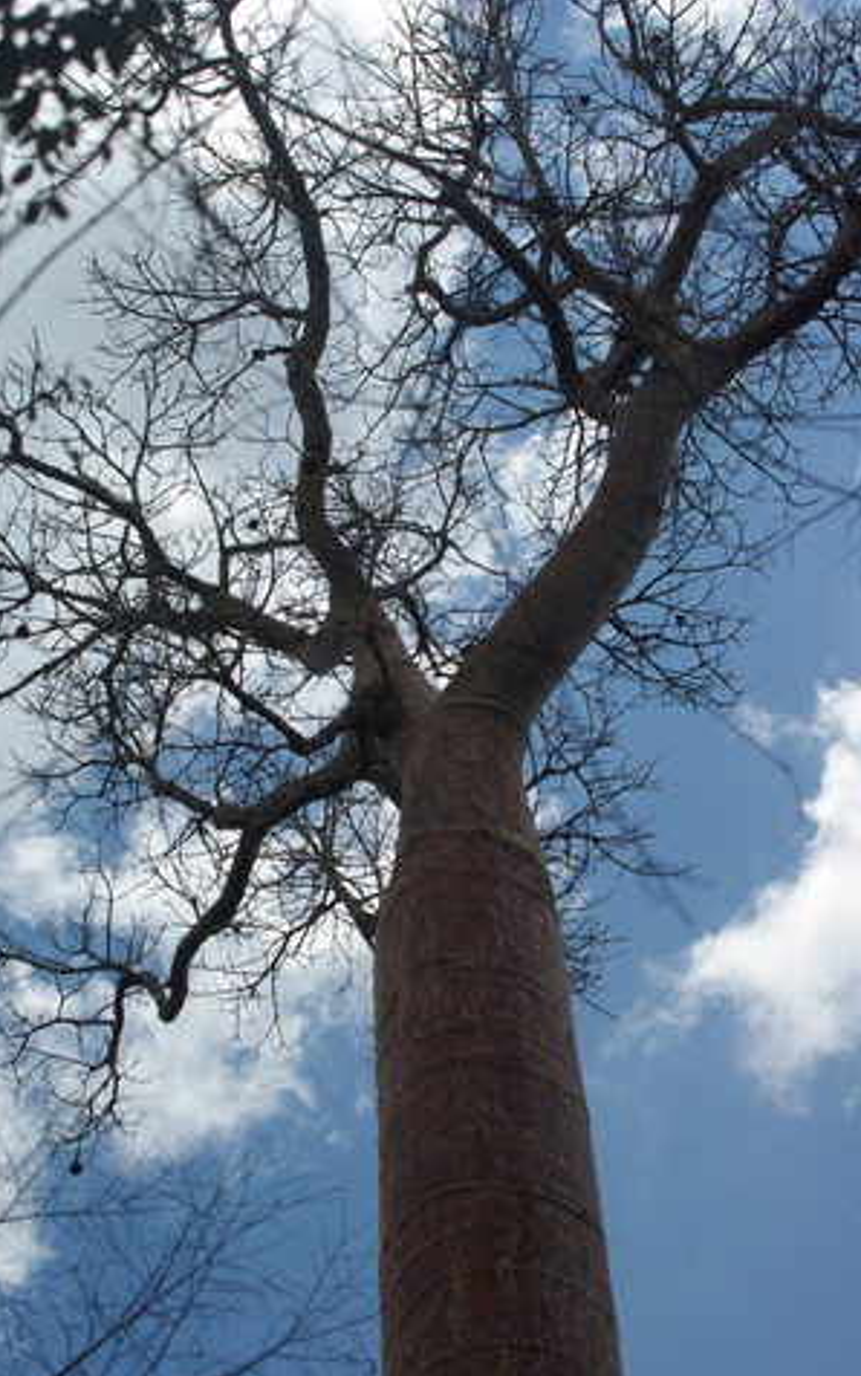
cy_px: 691
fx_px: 2887
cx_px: 402
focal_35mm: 77
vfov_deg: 26.8
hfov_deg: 17.0
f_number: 8
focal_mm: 50
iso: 100
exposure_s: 1/500
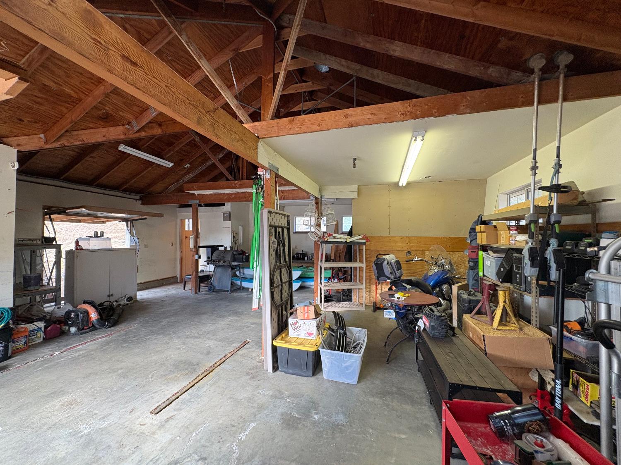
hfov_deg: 102.1
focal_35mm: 14
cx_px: 310
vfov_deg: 85.7
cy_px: 232
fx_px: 251
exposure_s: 1/120
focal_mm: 2.22
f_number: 2.2
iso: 250
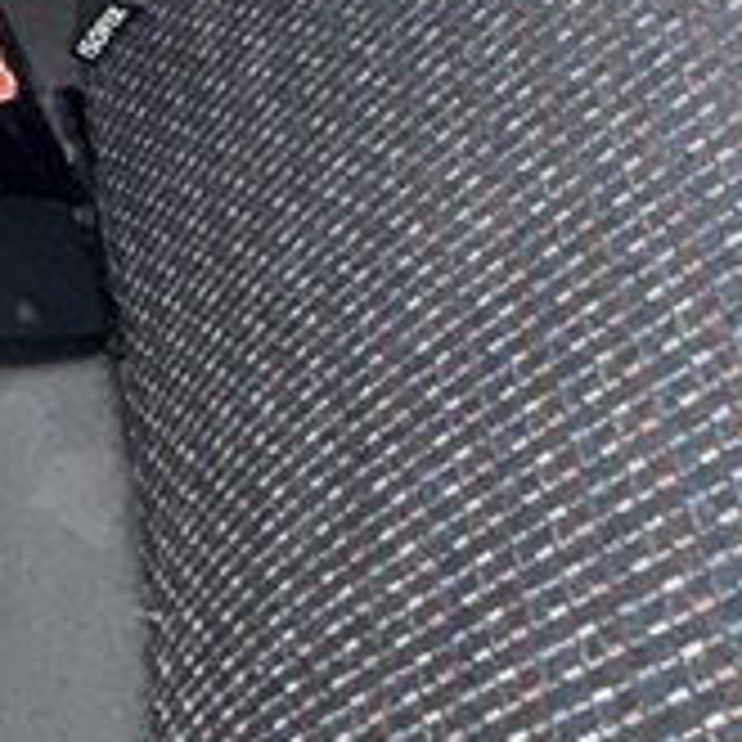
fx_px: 1867
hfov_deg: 17.5
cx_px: -652
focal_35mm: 77
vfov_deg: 17.0
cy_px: -715
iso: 400
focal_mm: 2.22
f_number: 2.2
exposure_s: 1/22
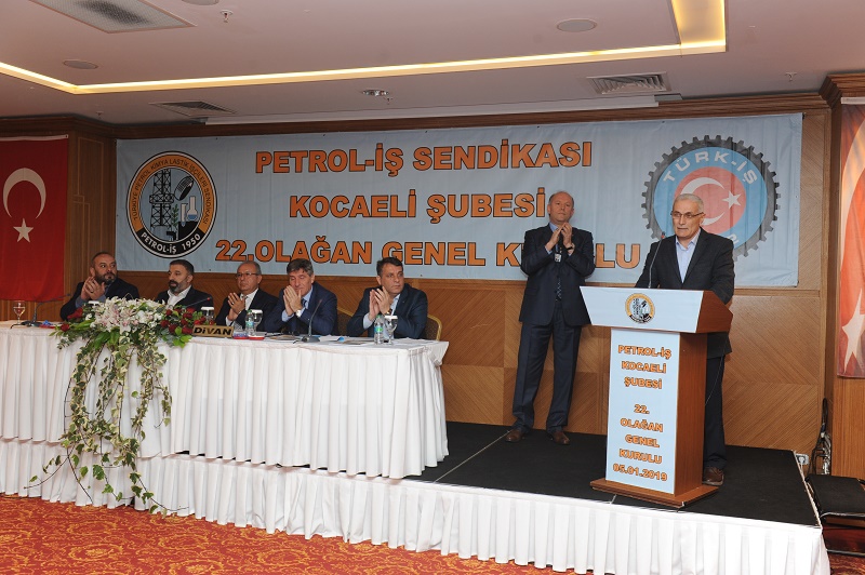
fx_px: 840
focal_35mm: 35
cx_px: 432
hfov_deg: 54.5
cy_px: 288
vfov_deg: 37.8
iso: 1000
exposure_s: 1/60
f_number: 7.1
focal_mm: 35
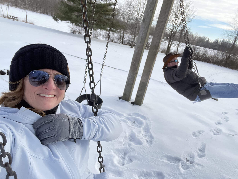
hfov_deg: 73.9
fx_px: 158
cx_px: 119
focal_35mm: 23
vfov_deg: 58.9
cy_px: 90
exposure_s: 1/1172
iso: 25
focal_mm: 2.71
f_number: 2.2
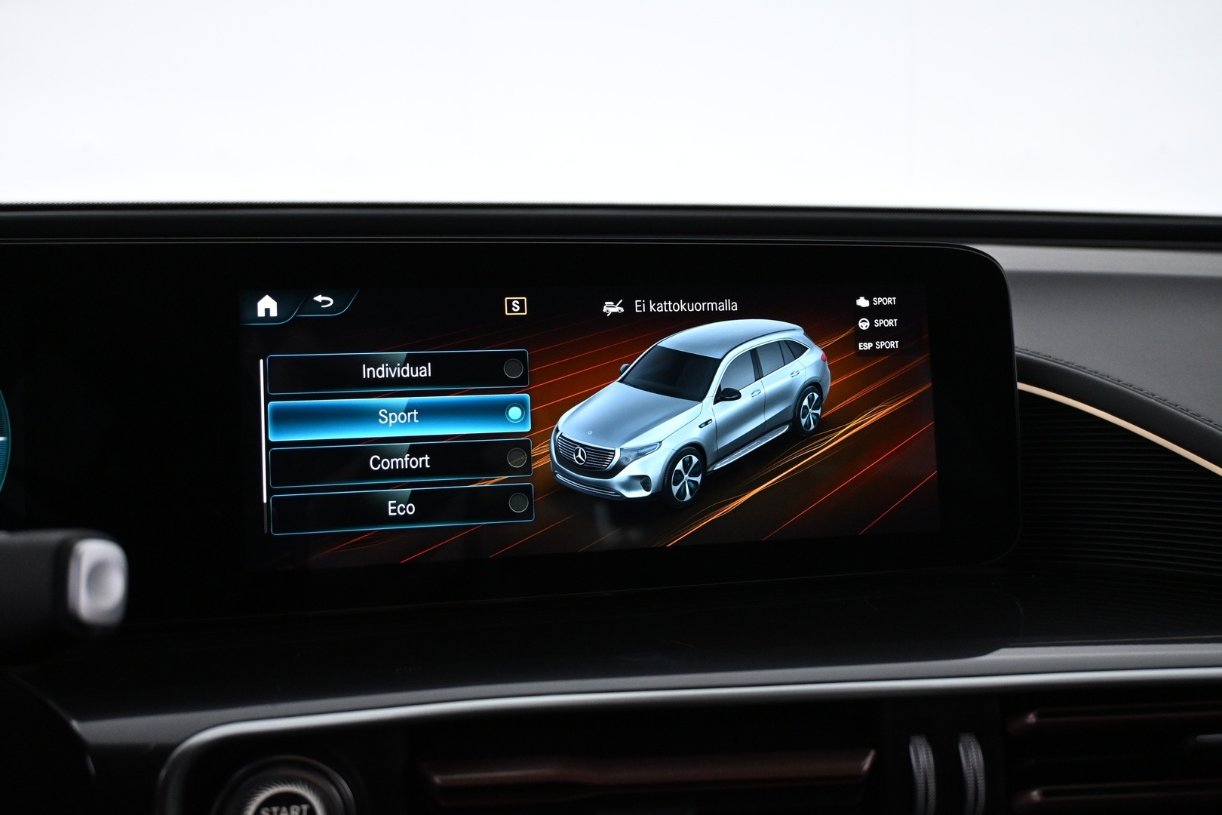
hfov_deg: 61.9
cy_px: 408
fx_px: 1018
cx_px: 611
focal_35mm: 30
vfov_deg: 43.6
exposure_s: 1/60
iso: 1600
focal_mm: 20
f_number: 3.8
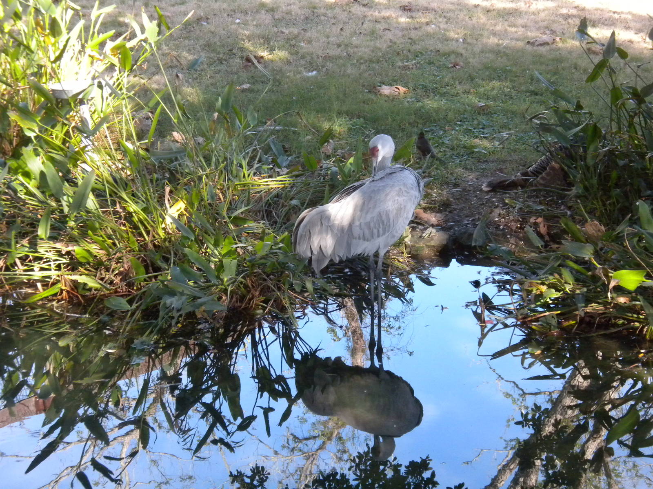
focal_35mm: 85
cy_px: 244
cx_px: 326
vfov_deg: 17.4
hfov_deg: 23.0
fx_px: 1603
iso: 400
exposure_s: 1/230
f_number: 5.1
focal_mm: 15
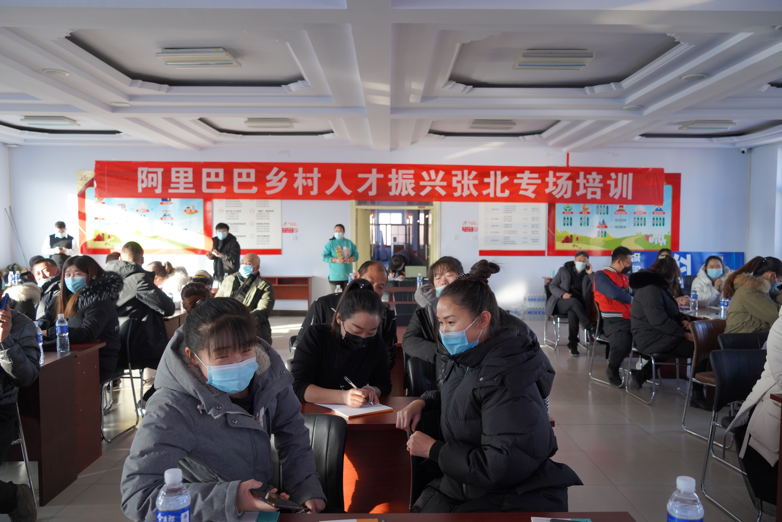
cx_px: 392
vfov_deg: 45.0
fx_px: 630
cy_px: 270
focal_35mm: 29
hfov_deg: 63.7
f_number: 4.5
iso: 640
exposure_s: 1/160
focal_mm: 28
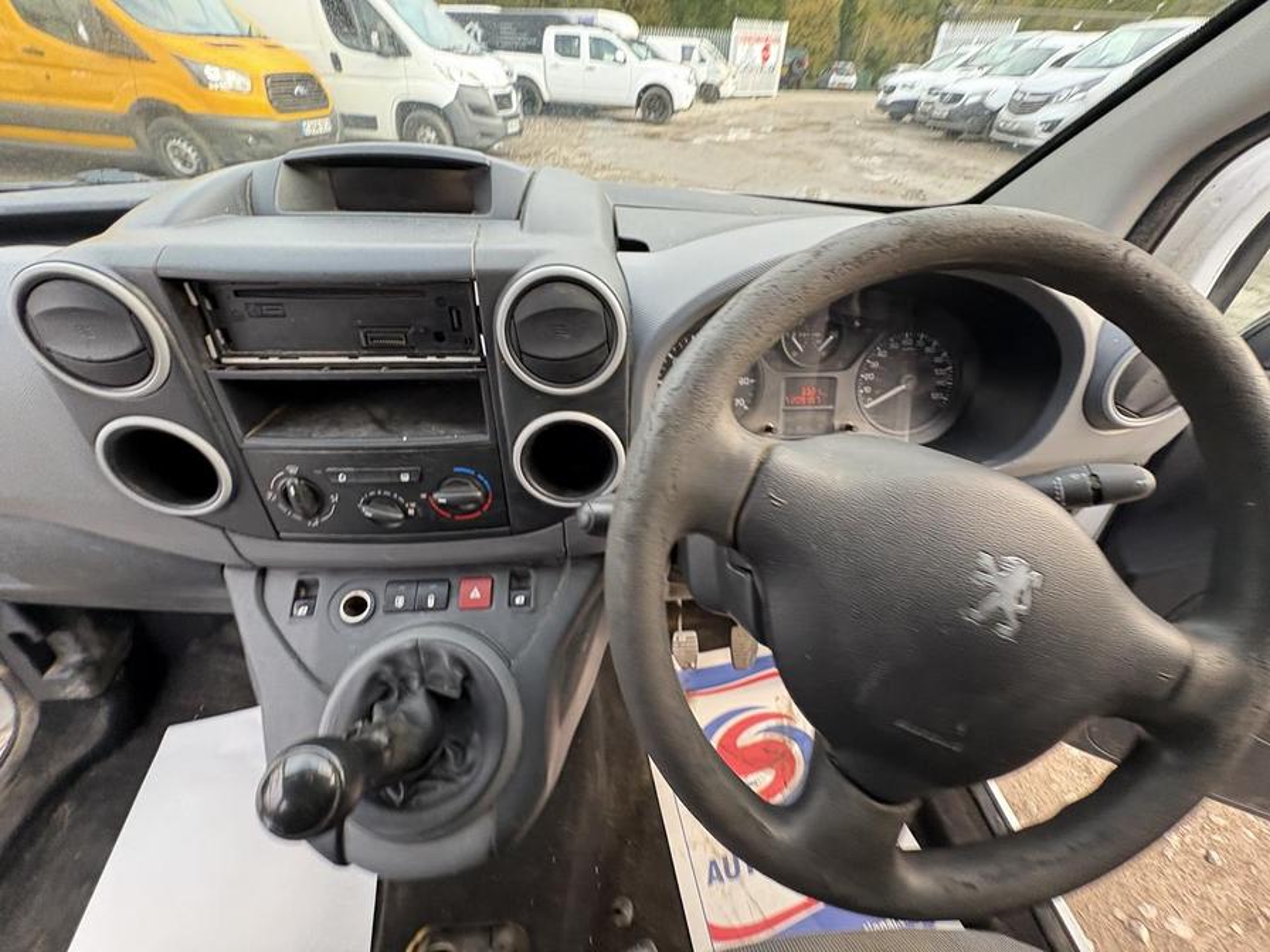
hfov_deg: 102.1
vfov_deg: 85.7
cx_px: 635
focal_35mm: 14
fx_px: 514
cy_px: 476
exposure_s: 1/70
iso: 200
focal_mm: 2.22
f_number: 2.2
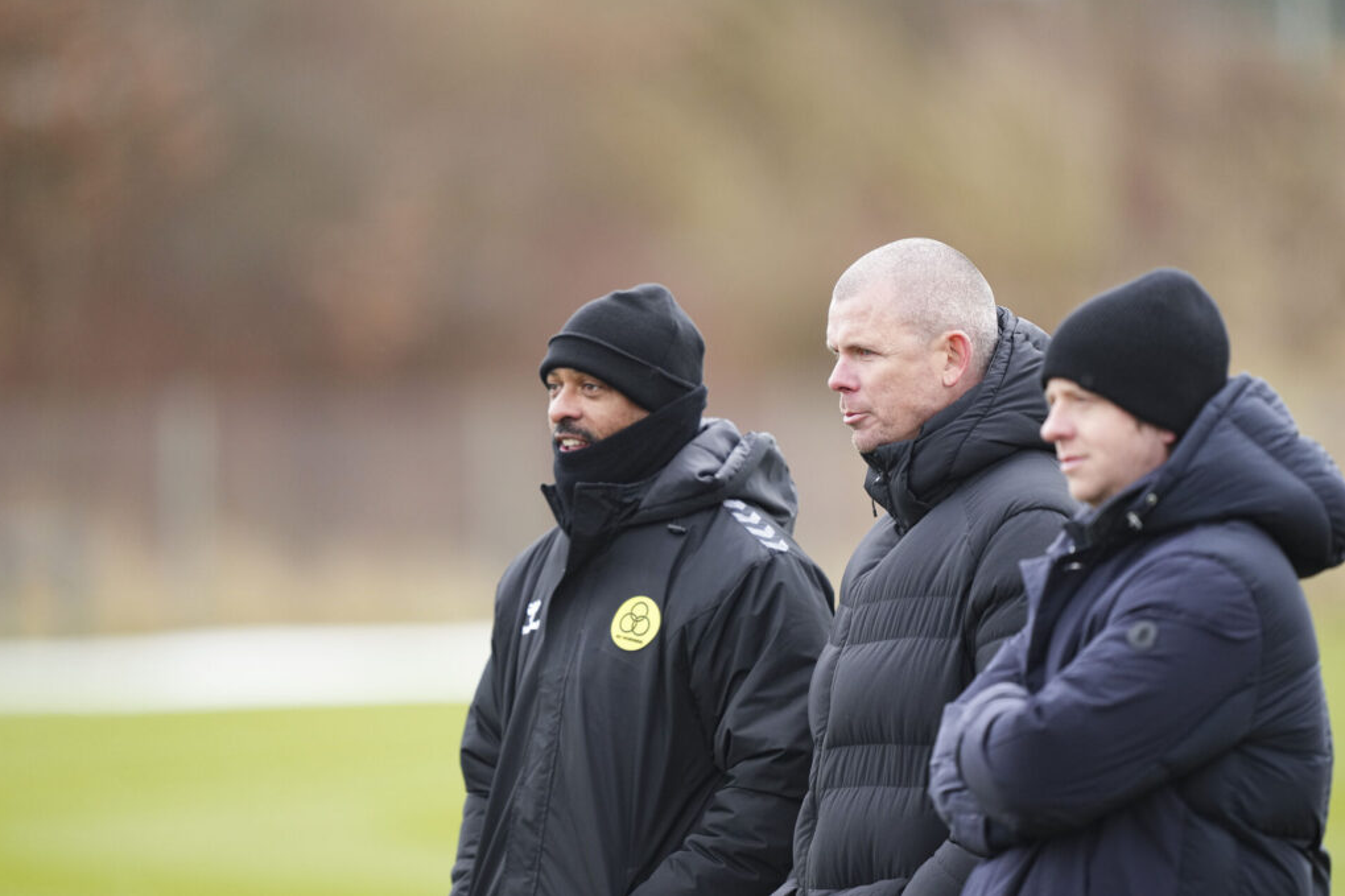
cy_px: 447
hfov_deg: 5.1
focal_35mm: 402
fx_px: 15016
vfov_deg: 3.4
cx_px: 671
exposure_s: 1/2000
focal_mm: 400
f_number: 2.8
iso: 1250
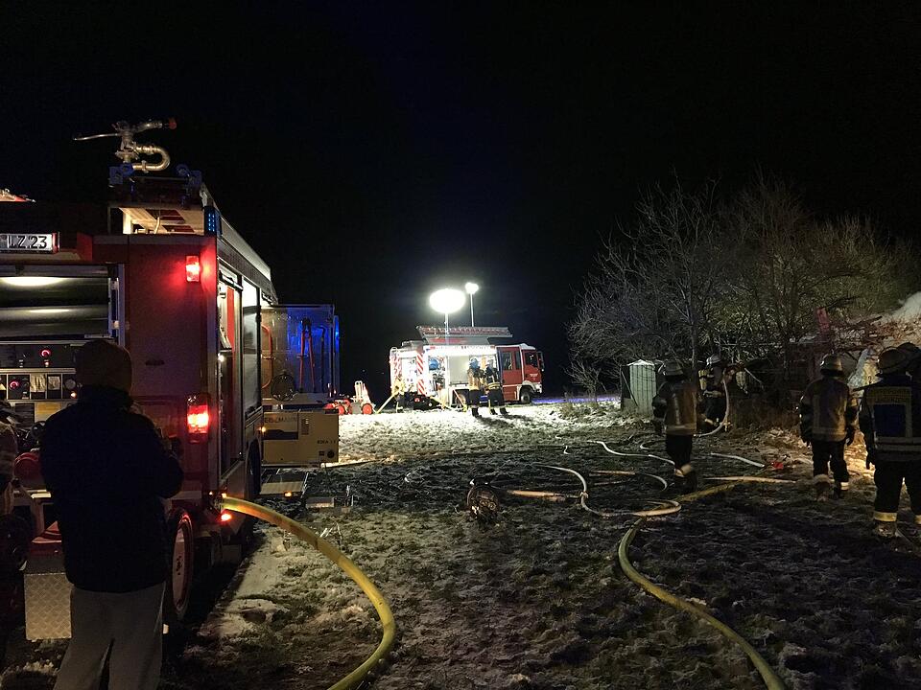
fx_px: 772
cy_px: 345
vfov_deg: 48.2
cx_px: 460
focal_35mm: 29
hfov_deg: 61.7
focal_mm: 4.15
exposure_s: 1/17
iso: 250
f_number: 2.2
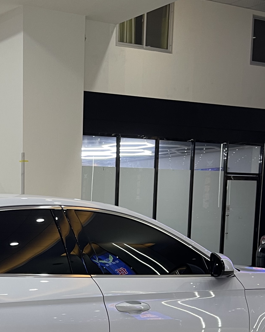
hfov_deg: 23.1
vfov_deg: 28.7
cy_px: 309
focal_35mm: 63
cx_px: -8
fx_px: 618
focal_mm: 5.1
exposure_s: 1/50
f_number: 1.6
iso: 80
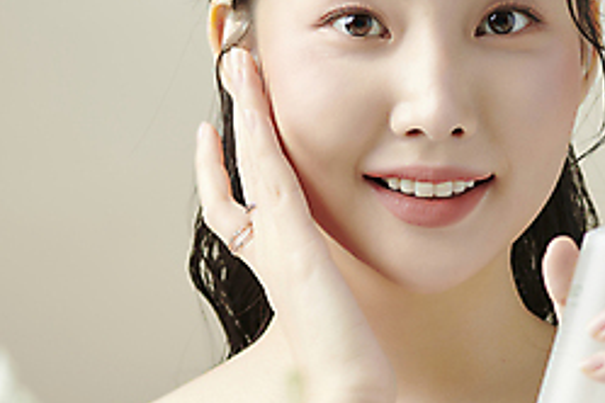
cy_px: 218
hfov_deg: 8.1
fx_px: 4251
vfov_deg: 5.4
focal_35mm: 253
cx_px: 296
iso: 64
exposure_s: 1/125
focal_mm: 105
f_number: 7.1
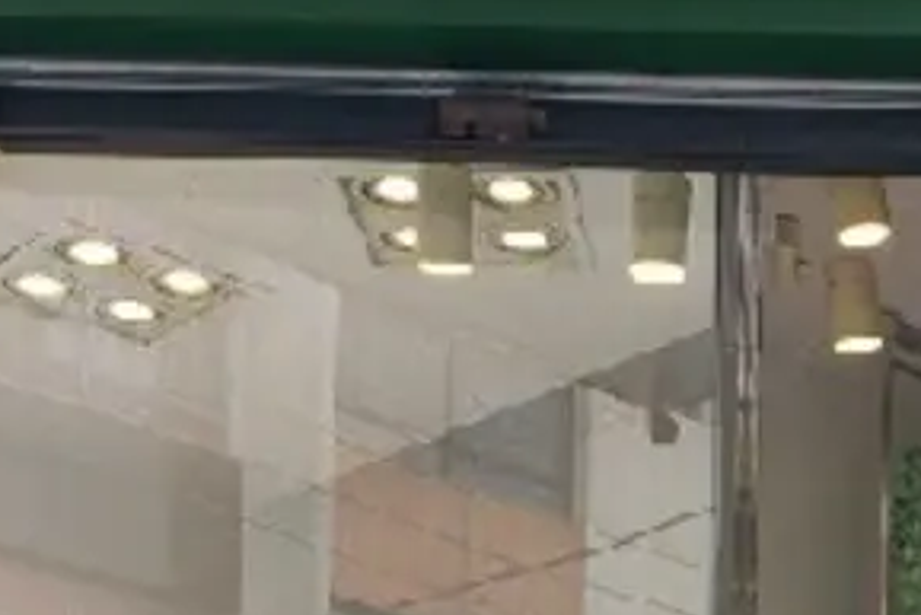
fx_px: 2764
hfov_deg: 18.6
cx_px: 854
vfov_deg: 12.0
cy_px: 981
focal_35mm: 108
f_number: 2.4
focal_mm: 4.3
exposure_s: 1/161
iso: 50
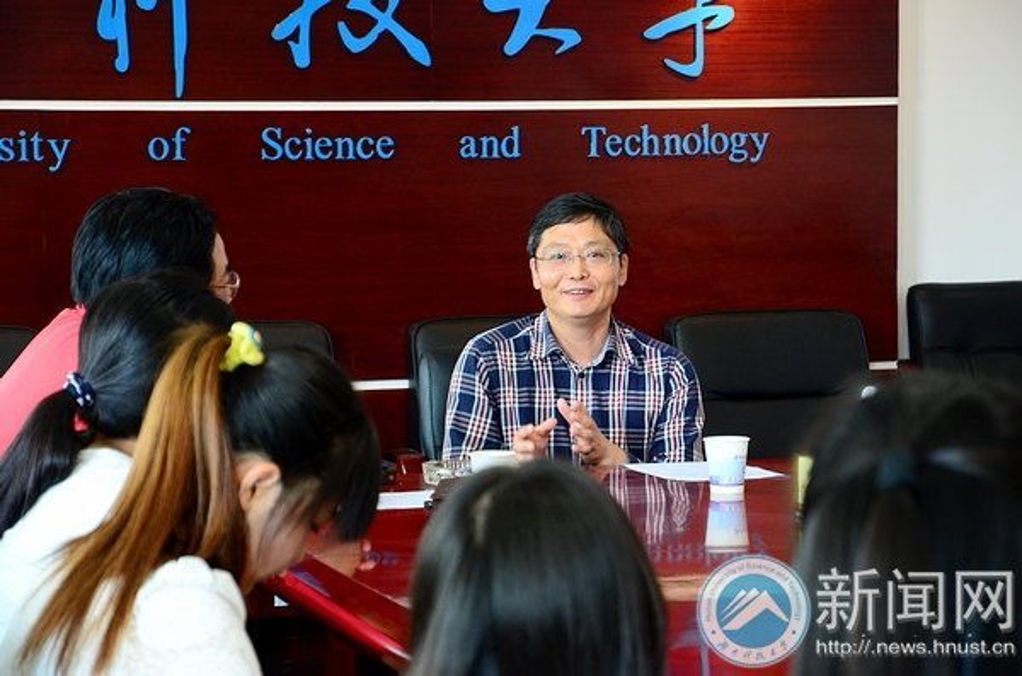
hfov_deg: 19.5
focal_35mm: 105
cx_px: 511
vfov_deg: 13.0
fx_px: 2974
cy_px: 338
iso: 800
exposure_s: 1/20
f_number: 5.6
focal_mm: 70
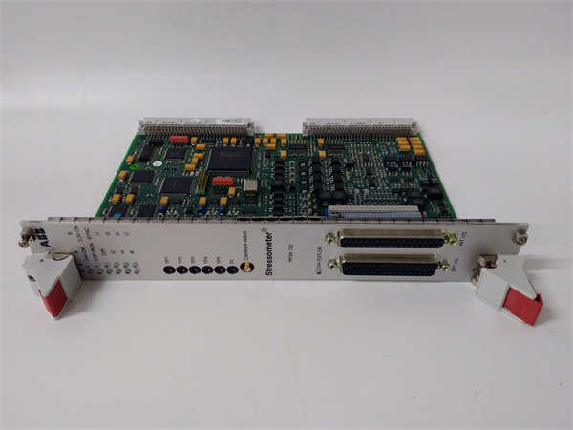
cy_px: 215
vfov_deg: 51.4
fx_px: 447
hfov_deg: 65.3
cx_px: 286
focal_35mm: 27
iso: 321
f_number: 2
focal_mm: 3.79
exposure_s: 1/33
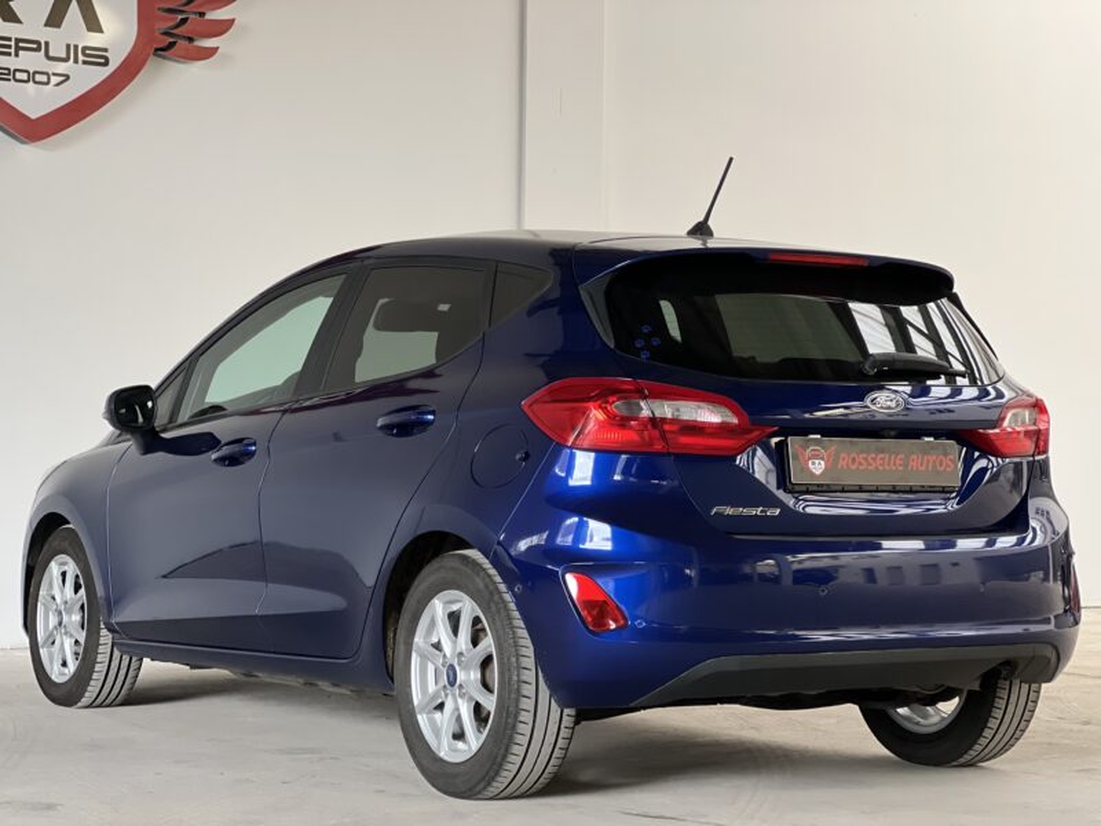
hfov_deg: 25.3
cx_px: 550
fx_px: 2449
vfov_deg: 19.1
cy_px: 413
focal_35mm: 77
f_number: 2.8
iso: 250
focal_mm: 9
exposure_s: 1/40
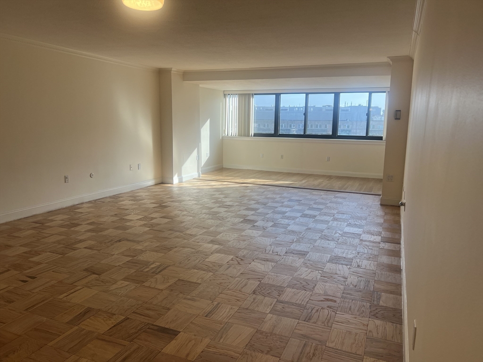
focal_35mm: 26
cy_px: 181
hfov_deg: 67.3
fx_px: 363
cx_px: 242
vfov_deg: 53.1
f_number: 1.5
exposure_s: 1/438
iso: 50
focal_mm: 5.7
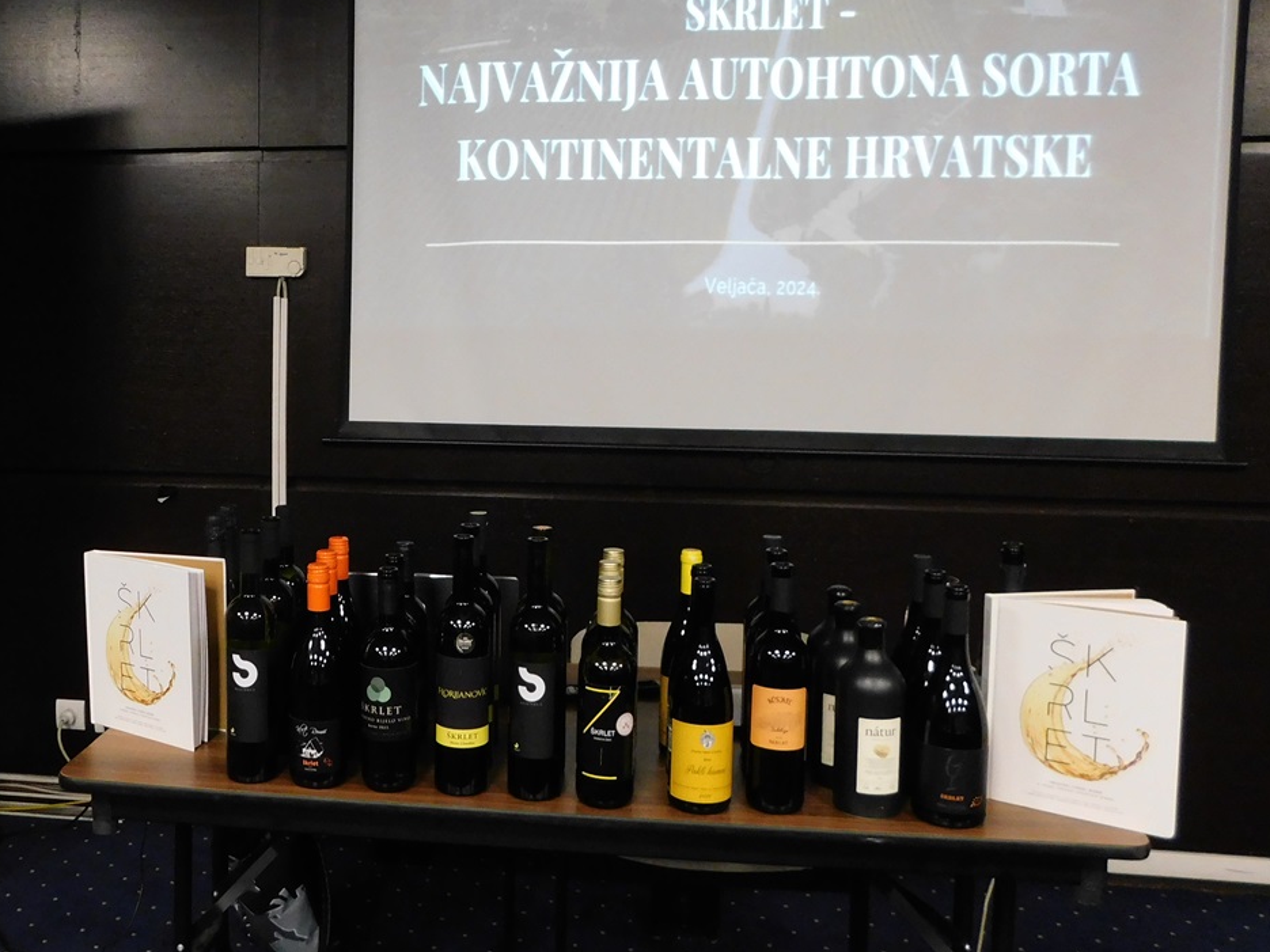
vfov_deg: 41.7
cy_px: 421
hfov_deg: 52.6
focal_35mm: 34
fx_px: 1247
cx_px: 391
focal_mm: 4
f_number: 3
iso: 450
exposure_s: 1/30
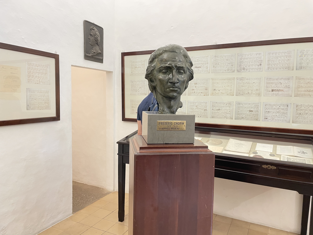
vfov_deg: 53.1
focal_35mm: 26
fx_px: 235
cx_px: 156
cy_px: 118
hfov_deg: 67.3
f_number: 1.6
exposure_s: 1/50
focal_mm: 4.2
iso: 100
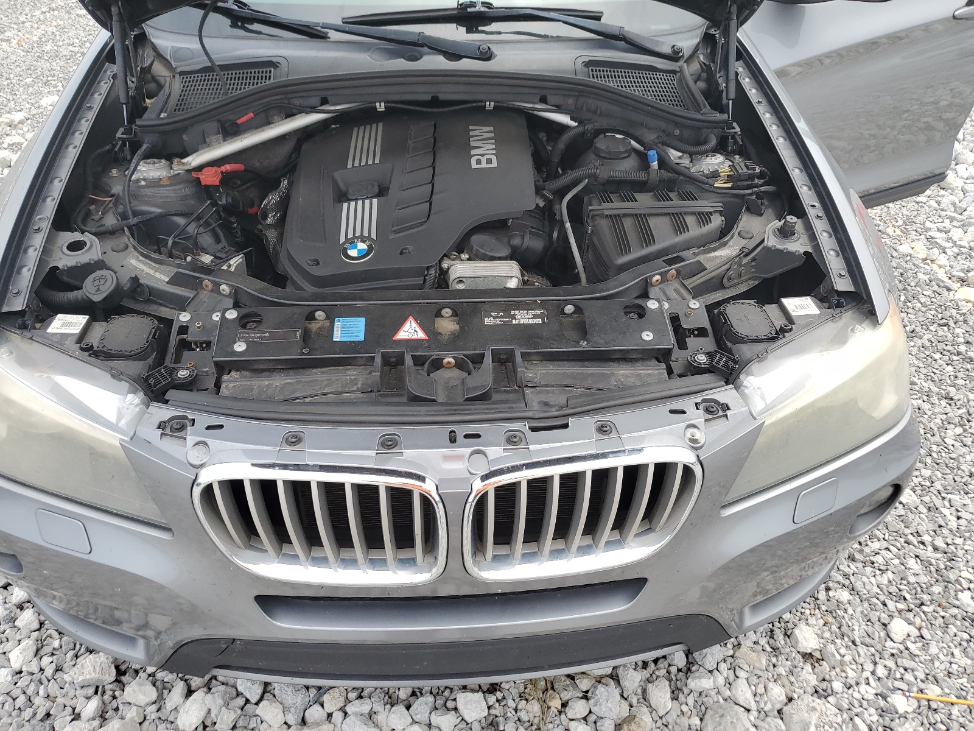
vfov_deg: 53.1
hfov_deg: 67.3
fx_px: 732
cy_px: 366
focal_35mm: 26
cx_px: 487
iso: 50
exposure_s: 1/1250
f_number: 1.5
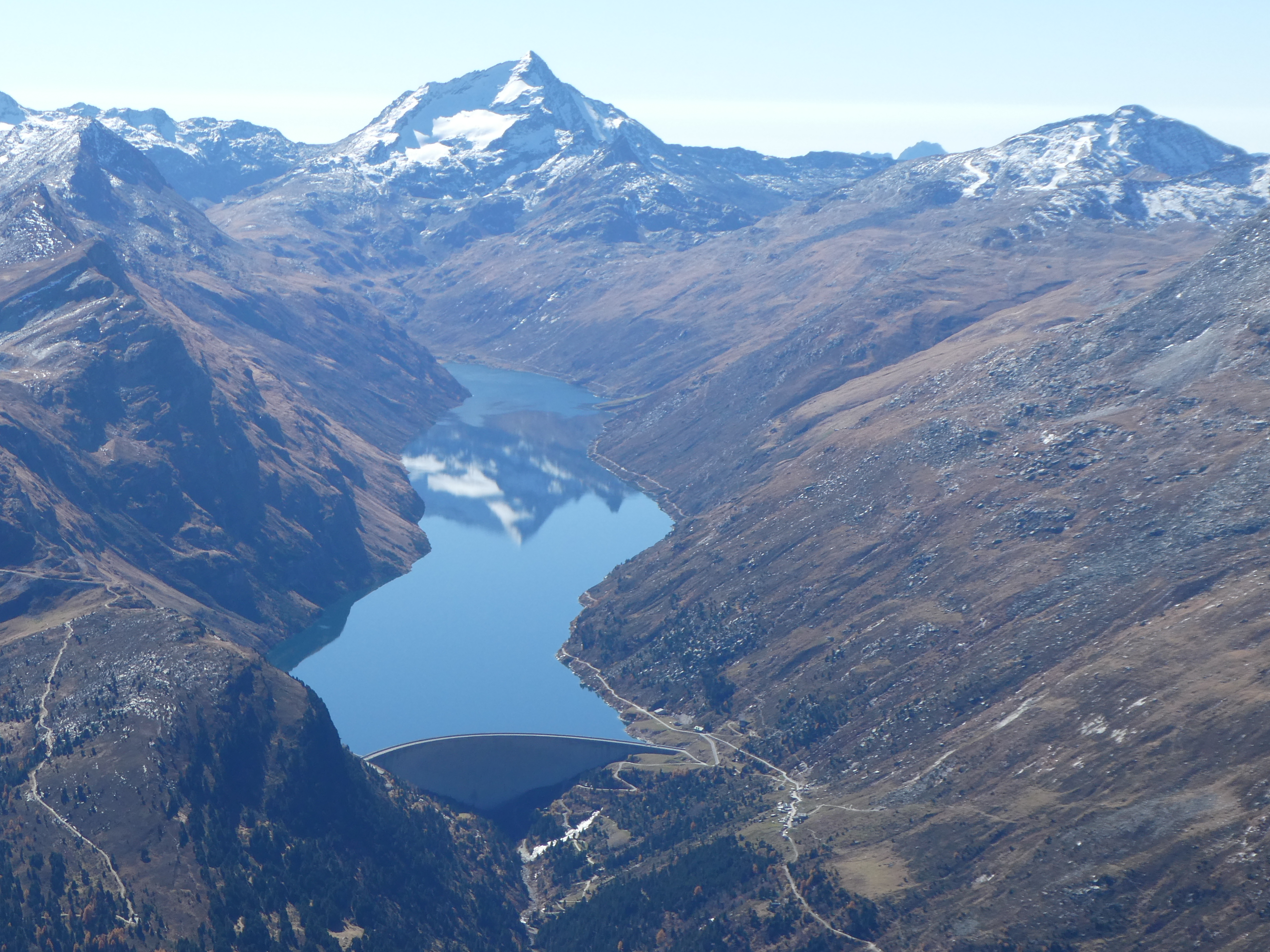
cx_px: 445
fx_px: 3302
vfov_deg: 16.4
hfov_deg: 21.7
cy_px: 477
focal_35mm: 90
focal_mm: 11.7
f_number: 4.4
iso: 80
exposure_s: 1/500
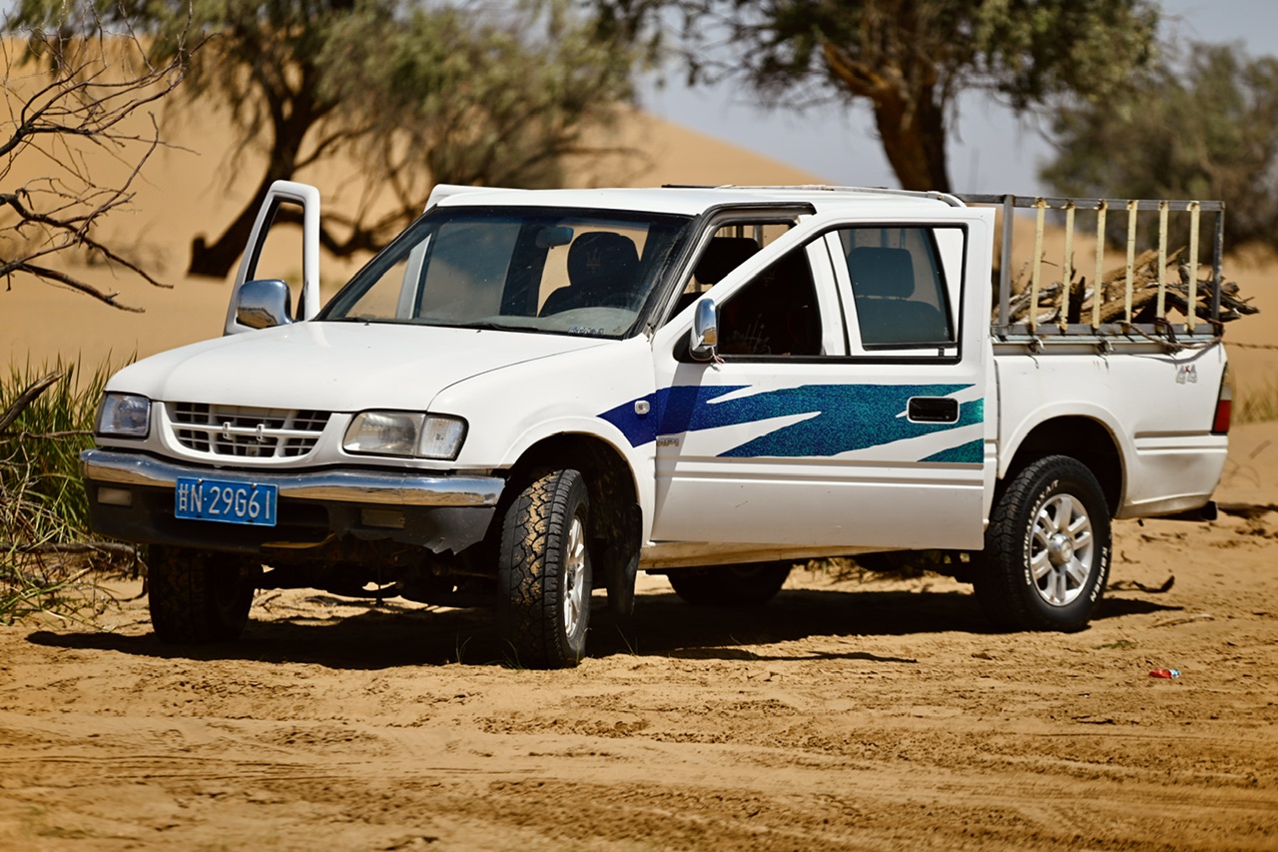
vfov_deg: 7.4
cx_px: 639
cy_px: 426
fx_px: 6566
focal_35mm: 185
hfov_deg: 11.1
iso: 64
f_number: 2.8
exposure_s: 1/2000
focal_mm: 185
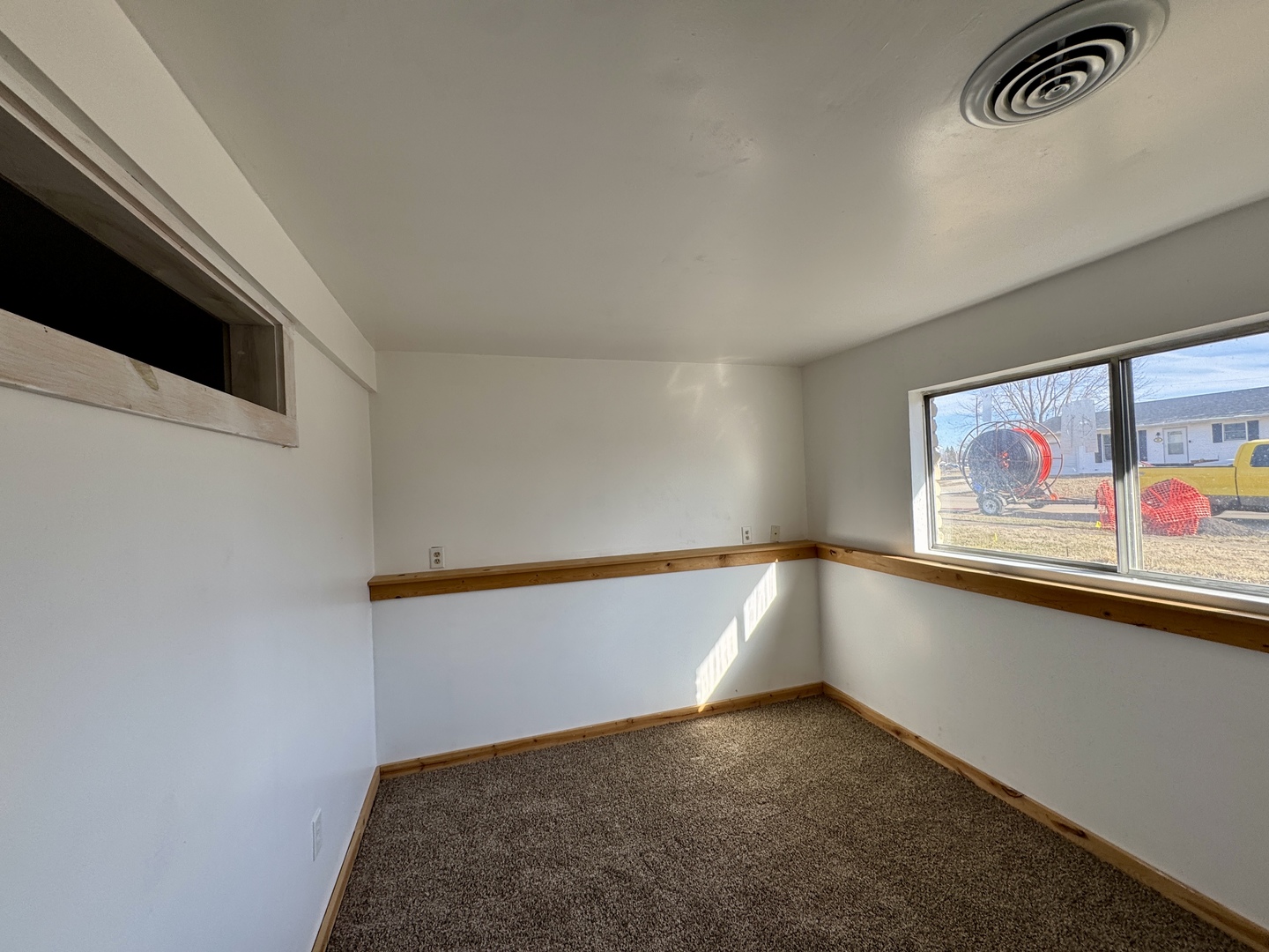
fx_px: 513
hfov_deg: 102.1
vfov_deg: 85.7
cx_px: 634
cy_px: 476
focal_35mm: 14
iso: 40
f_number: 2.2
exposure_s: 1/153
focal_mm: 2.22
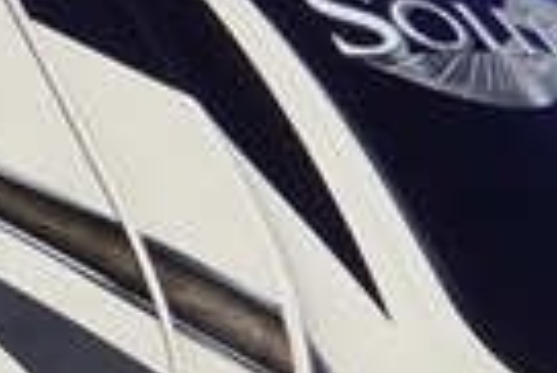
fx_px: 5700
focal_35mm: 368
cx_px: -1126
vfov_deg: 3.7
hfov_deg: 5.3
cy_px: 769
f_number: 11
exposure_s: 1/320
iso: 100
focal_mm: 50
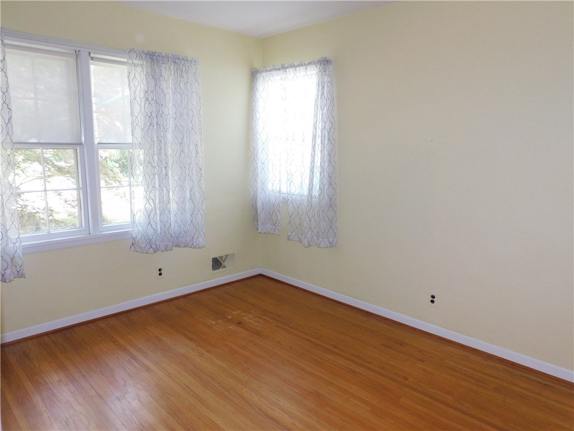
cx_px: 287
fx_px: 398
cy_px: 216
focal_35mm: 24
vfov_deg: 56.8
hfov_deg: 71.6
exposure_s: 1/30
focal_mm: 4.3
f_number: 3.3
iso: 200
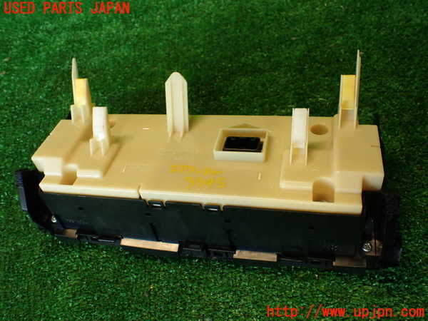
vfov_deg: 46.8
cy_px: 160
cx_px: 214
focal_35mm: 30
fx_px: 371
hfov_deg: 60.0
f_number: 2.3
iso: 200
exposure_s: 1/60
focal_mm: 5.4
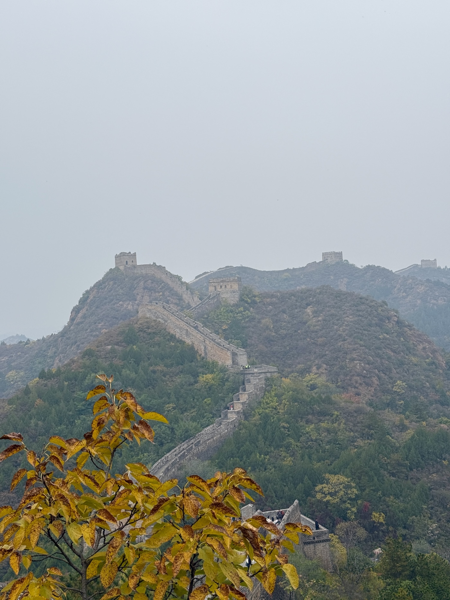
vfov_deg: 39.7
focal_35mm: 48
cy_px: 300
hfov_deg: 30.3
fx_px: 832
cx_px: 225
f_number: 1.78
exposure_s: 1/4098
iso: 64
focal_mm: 6.76
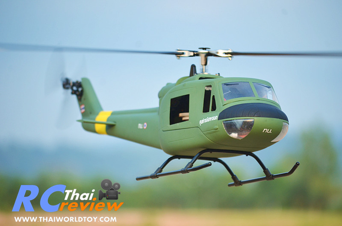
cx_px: 171
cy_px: 113
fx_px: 2132
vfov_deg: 6.1
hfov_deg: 9.2
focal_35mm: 225
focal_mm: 150
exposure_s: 1/500
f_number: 5.6
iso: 250
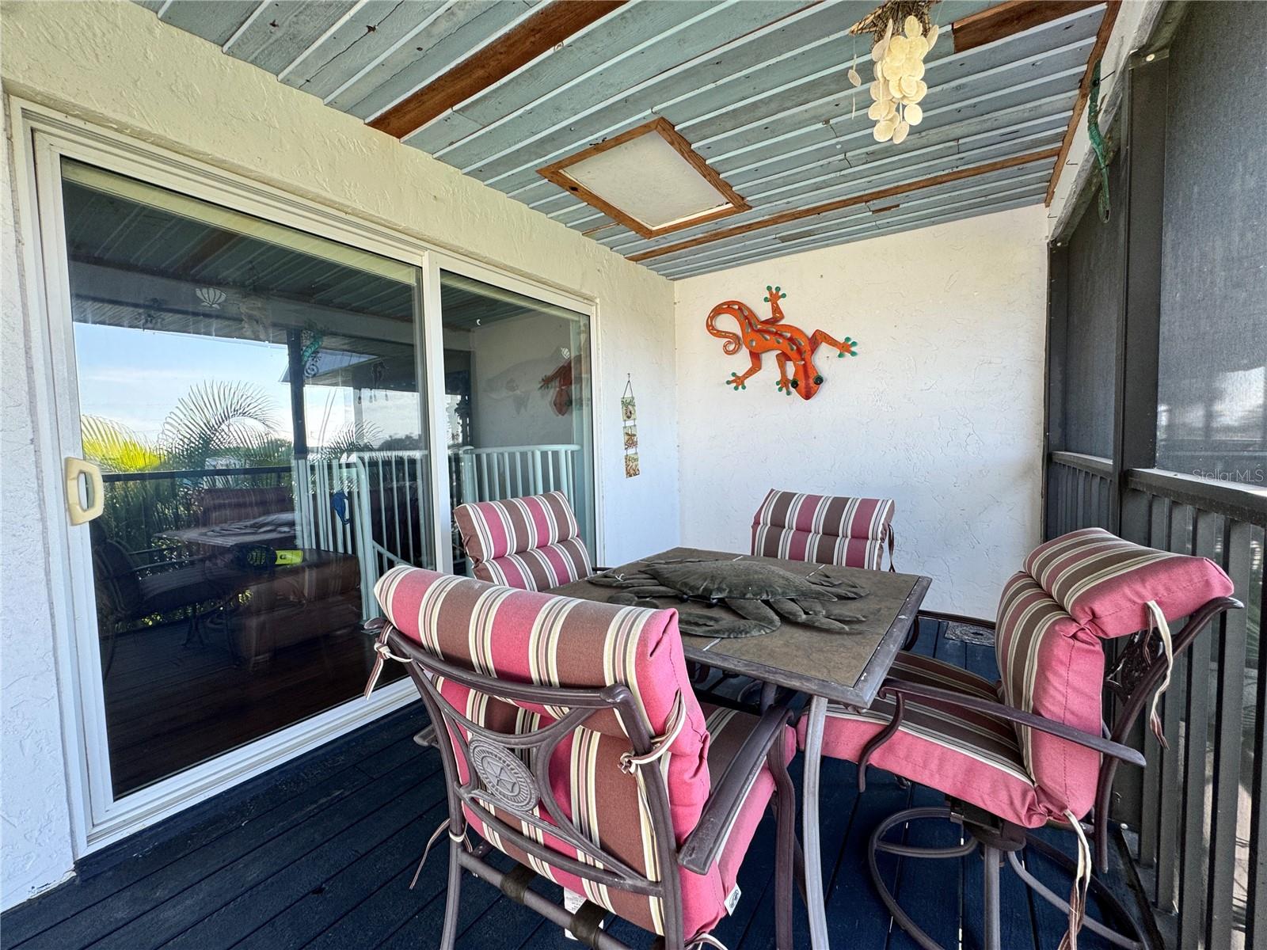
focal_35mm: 14
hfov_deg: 102.1
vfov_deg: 85.7
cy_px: 475
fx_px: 512
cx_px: 634
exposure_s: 1/99
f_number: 2.2
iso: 80
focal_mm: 2.22
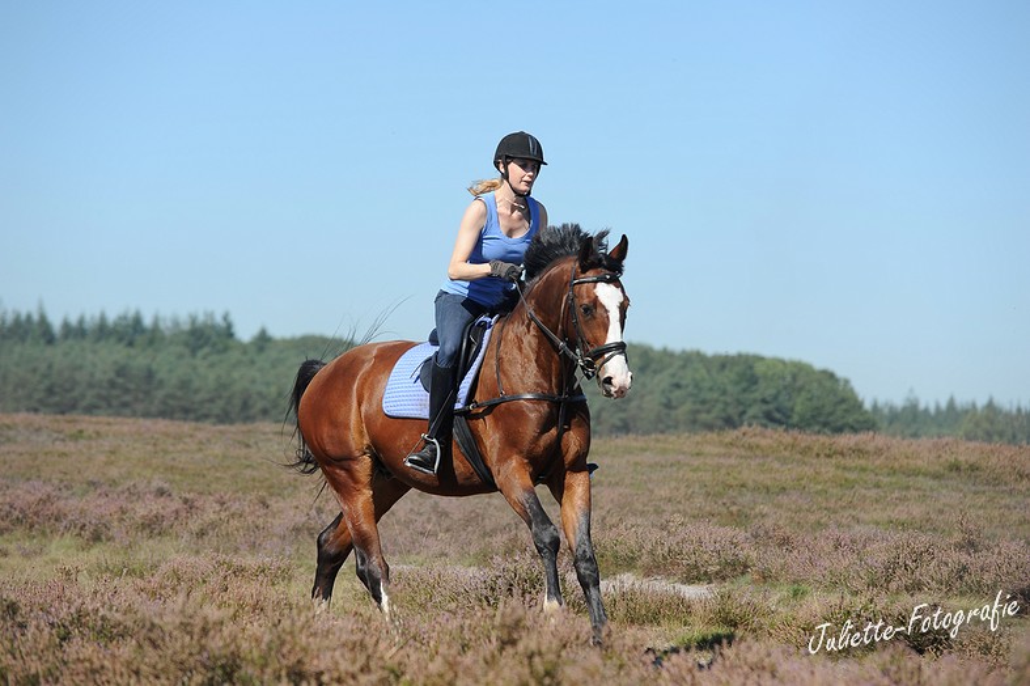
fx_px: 3718
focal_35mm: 130
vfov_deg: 10.5
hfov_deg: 15.8
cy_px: 343
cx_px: 515
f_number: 5
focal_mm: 130
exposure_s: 1/1250
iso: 200
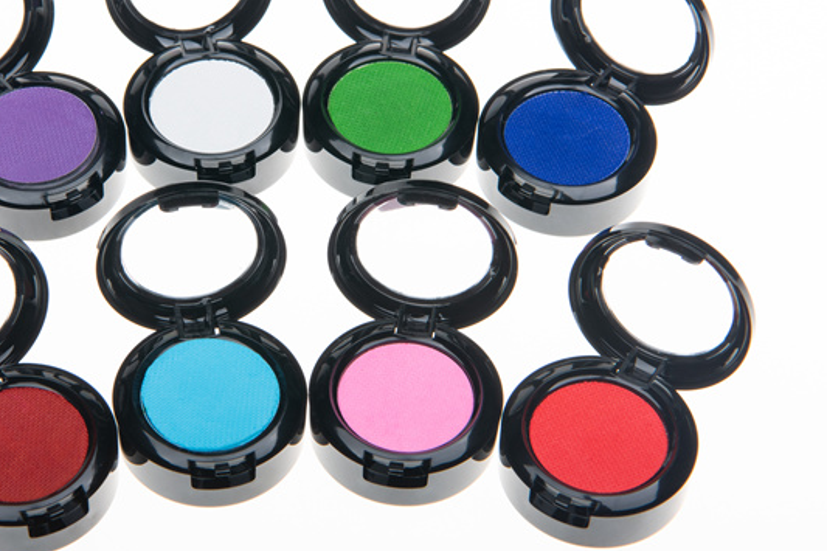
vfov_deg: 13.0
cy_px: 240
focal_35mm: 105
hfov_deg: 19.4
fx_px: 2411
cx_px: 299
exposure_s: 1/250
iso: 100
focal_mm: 70
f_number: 18
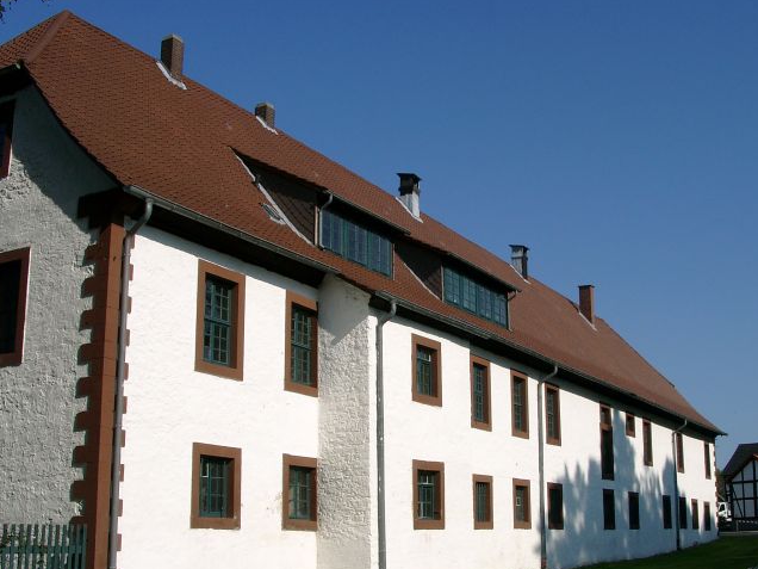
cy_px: 333
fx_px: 963
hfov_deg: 42.9
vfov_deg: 32.8
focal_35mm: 44
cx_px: 429
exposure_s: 1/654
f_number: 5.6
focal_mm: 7.39
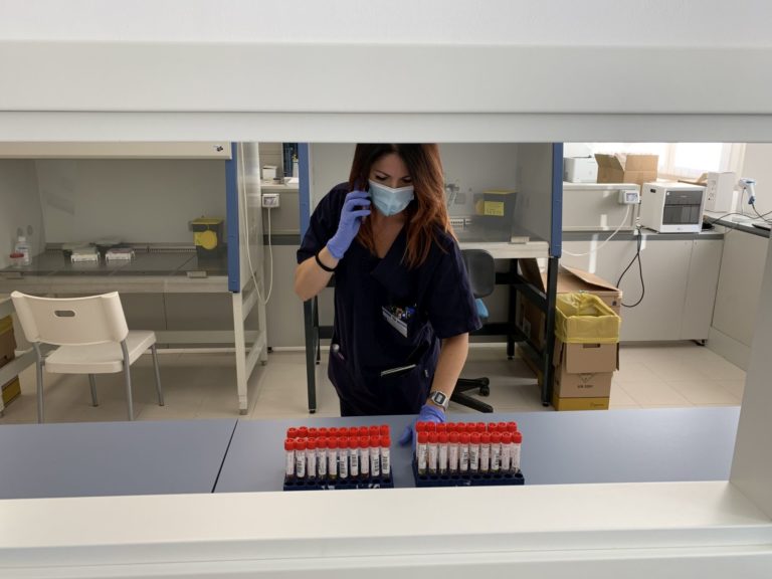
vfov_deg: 53.1
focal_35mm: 26
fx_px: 580
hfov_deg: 67.3
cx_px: 386
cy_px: 290
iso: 32
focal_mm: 4.25
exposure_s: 1/121
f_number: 1.8
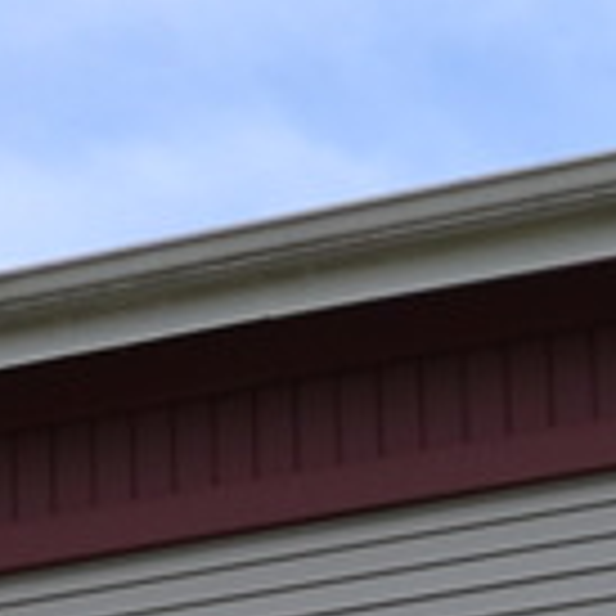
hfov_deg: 6.3
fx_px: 5456
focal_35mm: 271
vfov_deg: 6.2
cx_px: -656
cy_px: 1524
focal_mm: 18
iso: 100
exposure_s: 1/320
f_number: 9
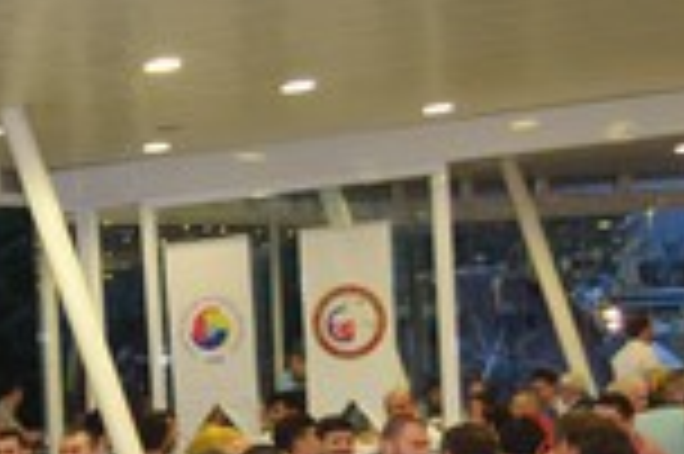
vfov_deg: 11.1
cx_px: -675
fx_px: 2259
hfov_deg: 14.4
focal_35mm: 119
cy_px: 677
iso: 1600
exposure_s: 1/60
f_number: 3.5
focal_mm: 18
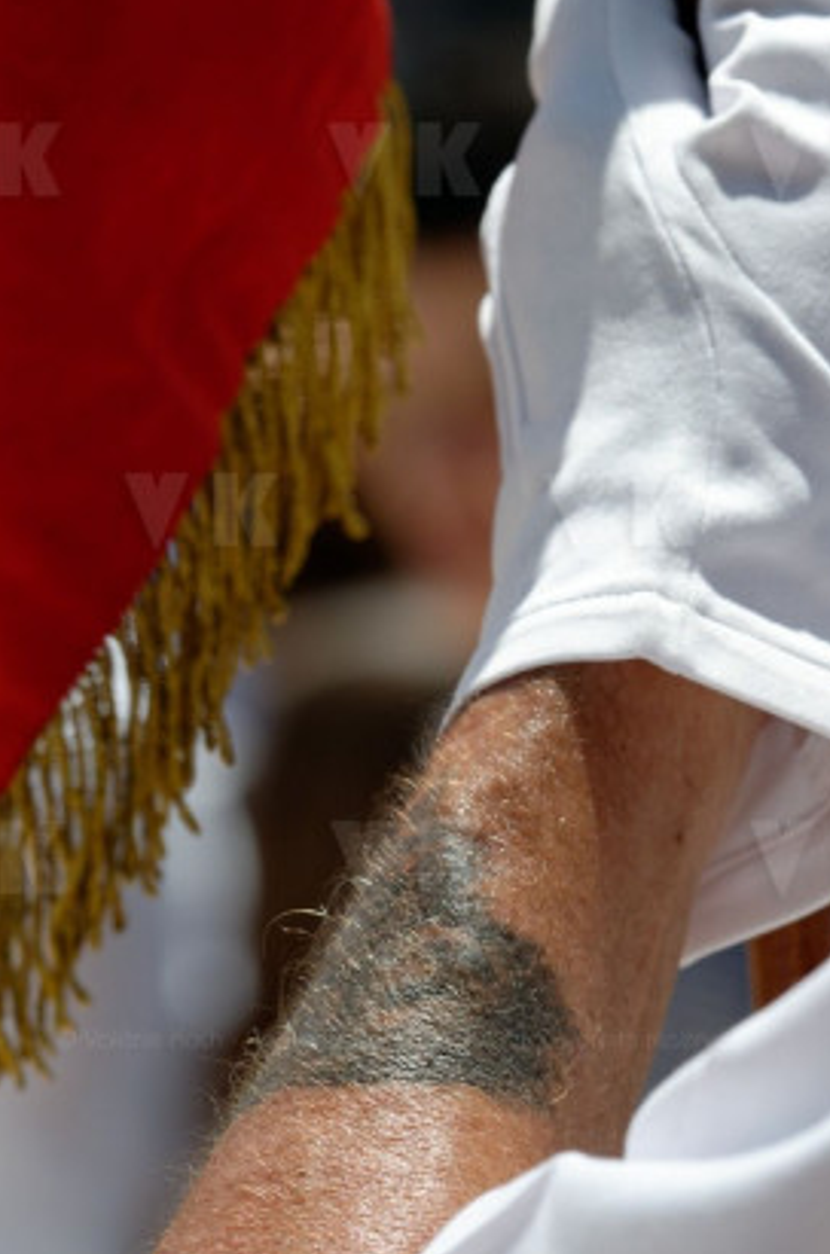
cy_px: 580
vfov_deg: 5.9
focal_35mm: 350
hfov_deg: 3.9
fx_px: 12165
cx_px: 404
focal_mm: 160
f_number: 5.6
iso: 125
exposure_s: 1/800
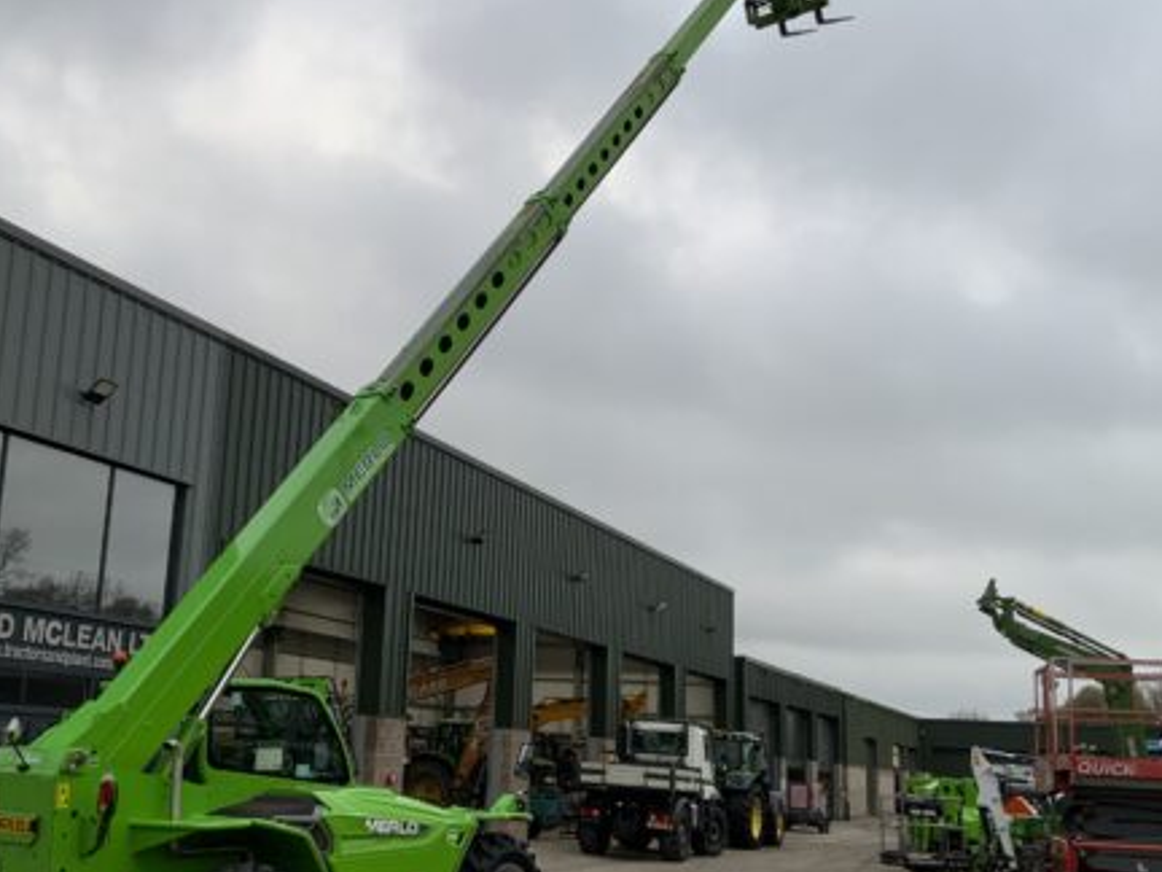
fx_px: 1443
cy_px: 463
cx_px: 484
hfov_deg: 43.7
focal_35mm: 43
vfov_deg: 33.6
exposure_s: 1/122
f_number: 1.8
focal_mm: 3
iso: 20
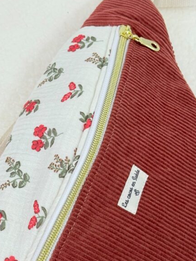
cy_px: 218
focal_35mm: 85
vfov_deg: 22.6
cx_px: 47
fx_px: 641
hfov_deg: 17.3
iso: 100
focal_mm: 6.76
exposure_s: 1/102
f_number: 1.78
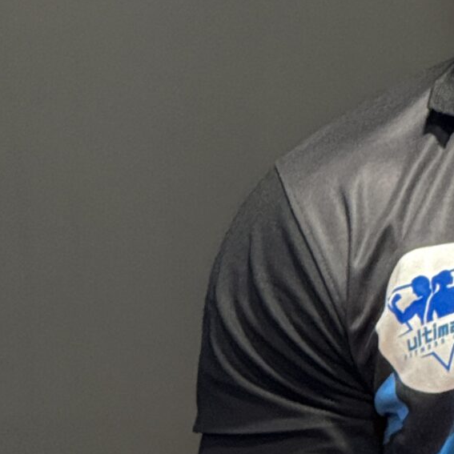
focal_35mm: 479
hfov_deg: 3.6
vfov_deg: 3.7
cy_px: 496
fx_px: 7108
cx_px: 621
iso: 1250
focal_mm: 15.66
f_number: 2.8
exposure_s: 1/25
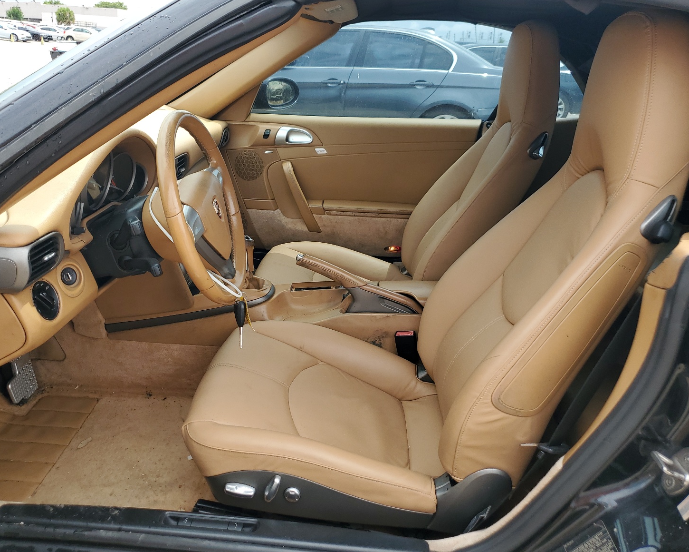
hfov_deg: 62.1
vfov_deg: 51.5
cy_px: 274
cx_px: 311
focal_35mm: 28
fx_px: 571
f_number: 1.5
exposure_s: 1/1000
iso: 50
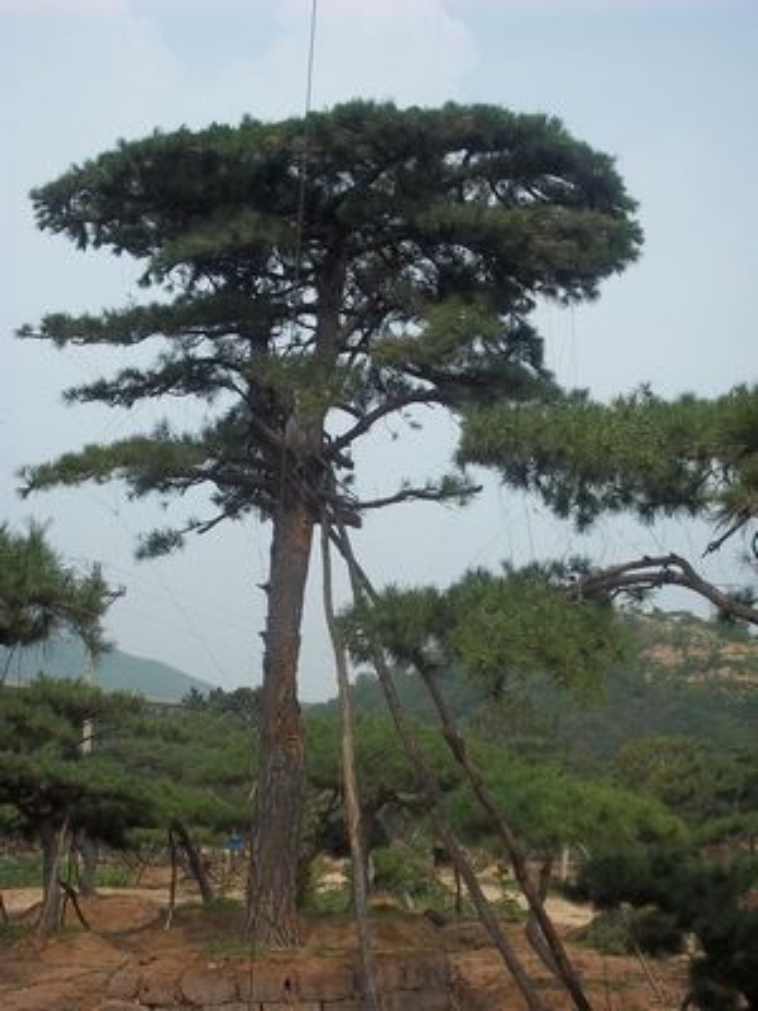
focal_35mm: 57
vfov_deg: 33.8
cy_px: 506
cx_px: 379
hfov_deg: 25.7
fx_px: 1664
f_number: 10
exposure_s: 1/200
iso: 80
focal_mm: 10.1
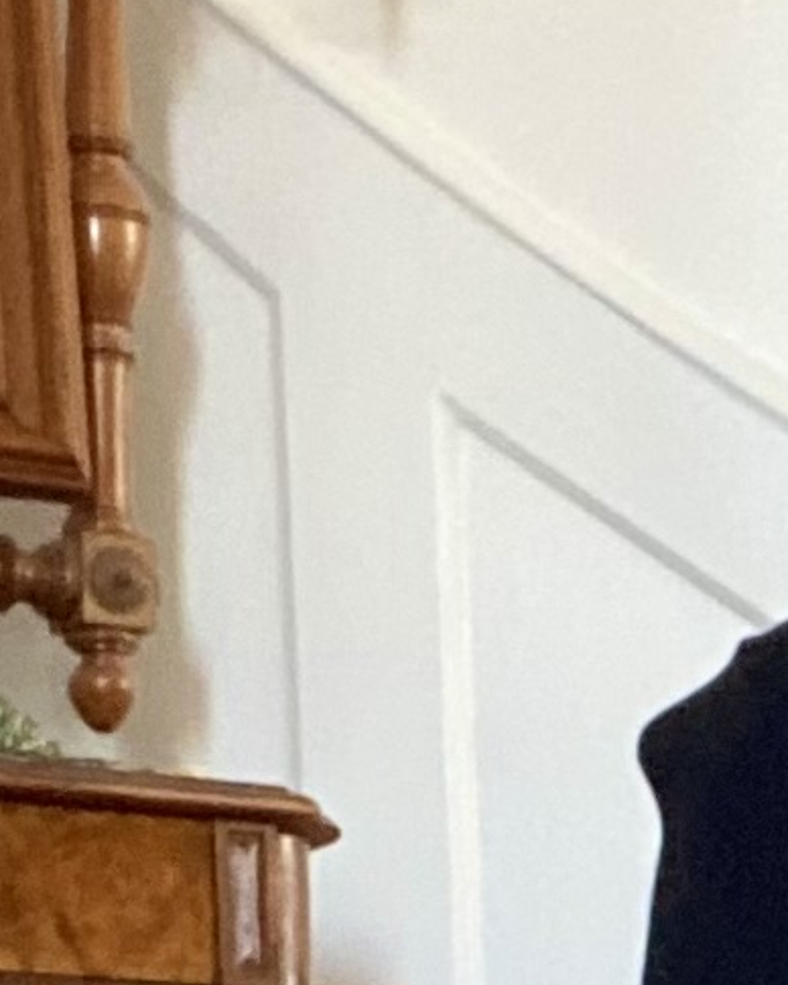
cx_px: 856
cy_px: 1611
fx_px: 3965
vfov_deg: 13.1
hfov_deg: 11.2
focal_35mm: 136
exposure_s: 1/60
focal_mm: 2.71
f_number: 2.2
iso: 320
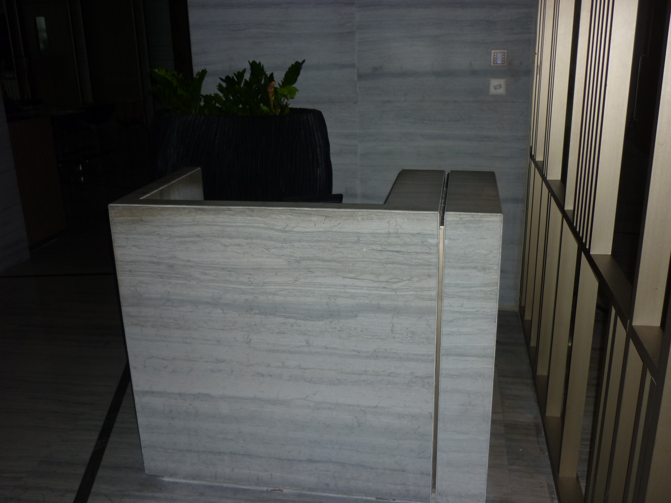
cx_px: 336
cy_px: 252
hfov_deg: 55.4
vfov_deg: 42.9
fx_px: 640
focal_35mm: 33
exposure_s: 1/30
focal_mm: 5.5
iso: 100
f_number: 2.8
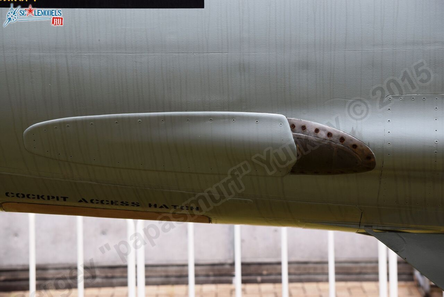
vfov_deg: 10.6
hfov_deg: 15.9
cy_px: 148
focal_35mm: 129
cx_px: 222
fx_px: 1592
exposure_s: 1/250
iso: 360
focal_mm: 86
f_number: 8
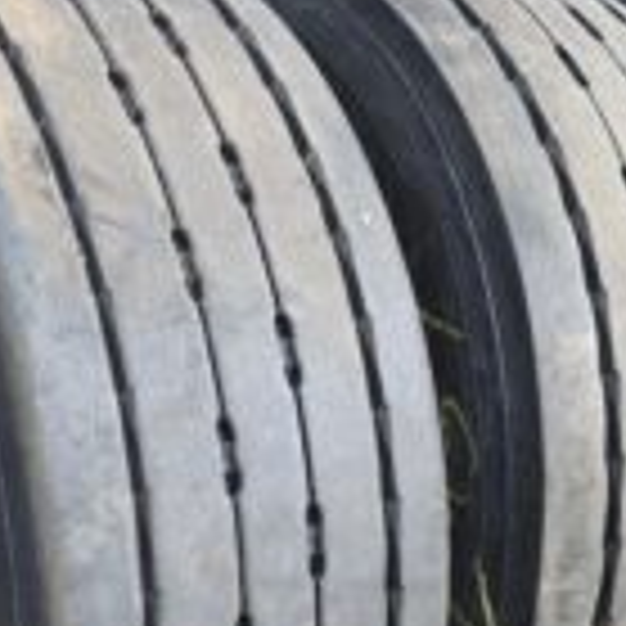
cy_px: 484
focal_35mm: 71
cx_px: 257
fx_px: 1453
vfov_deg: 24.0
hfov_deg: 24.3
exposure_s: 1/567
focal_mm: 4.25
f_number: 1.8
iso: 25
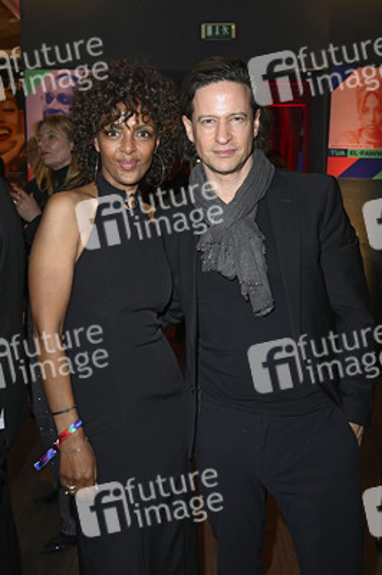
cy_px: 288
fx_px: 494
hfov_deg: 42.3
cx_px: 191
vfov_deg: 60.3
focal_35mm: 31
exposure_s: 1/100
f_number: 5.6
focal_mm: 31
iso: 3200
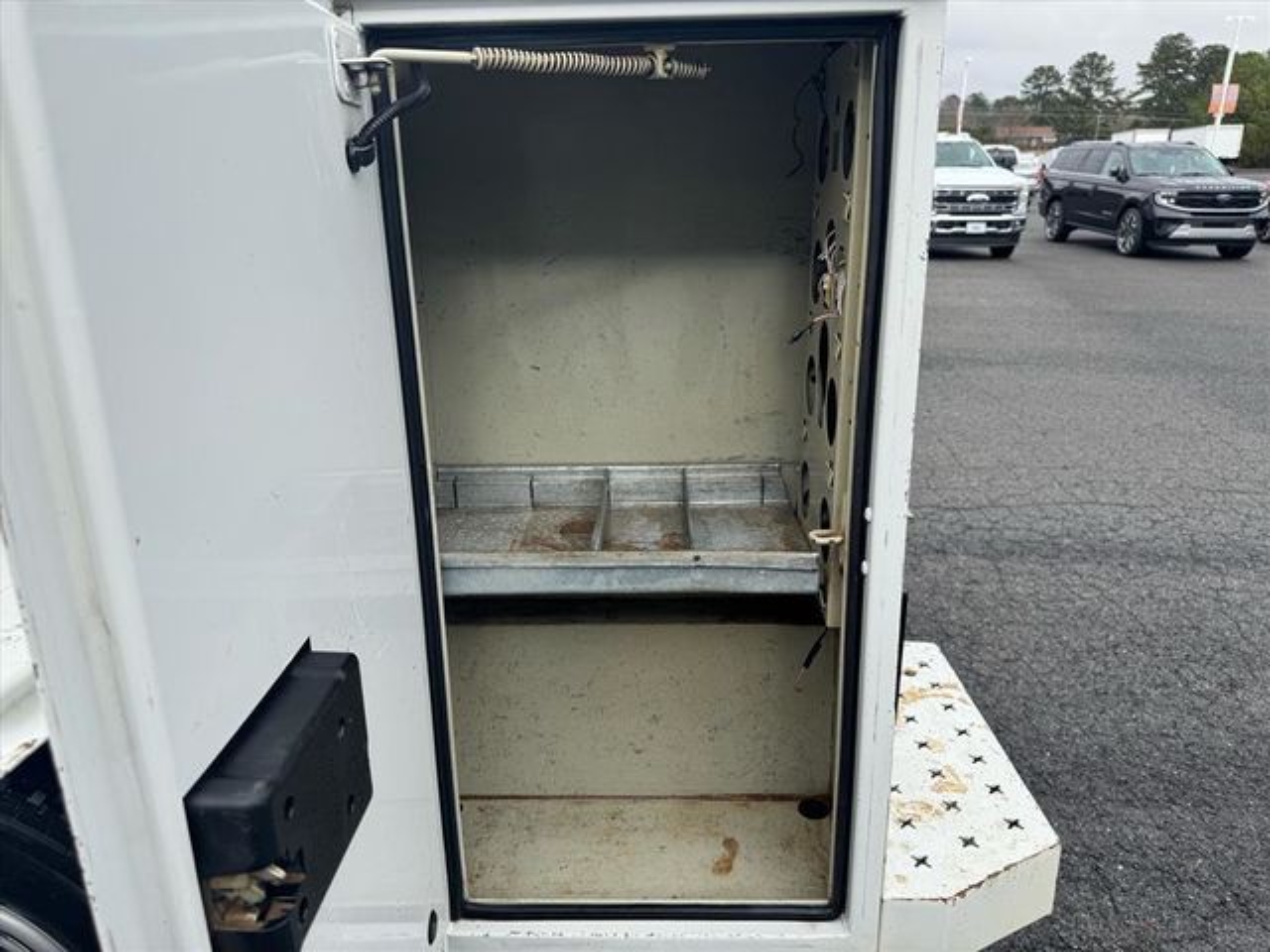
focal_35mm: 24
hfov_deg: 71.6
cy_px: 476
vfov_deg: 56.8
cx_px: 635
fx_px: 881
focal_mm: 6.76
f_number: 1.78
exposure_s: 1/1767
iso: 80
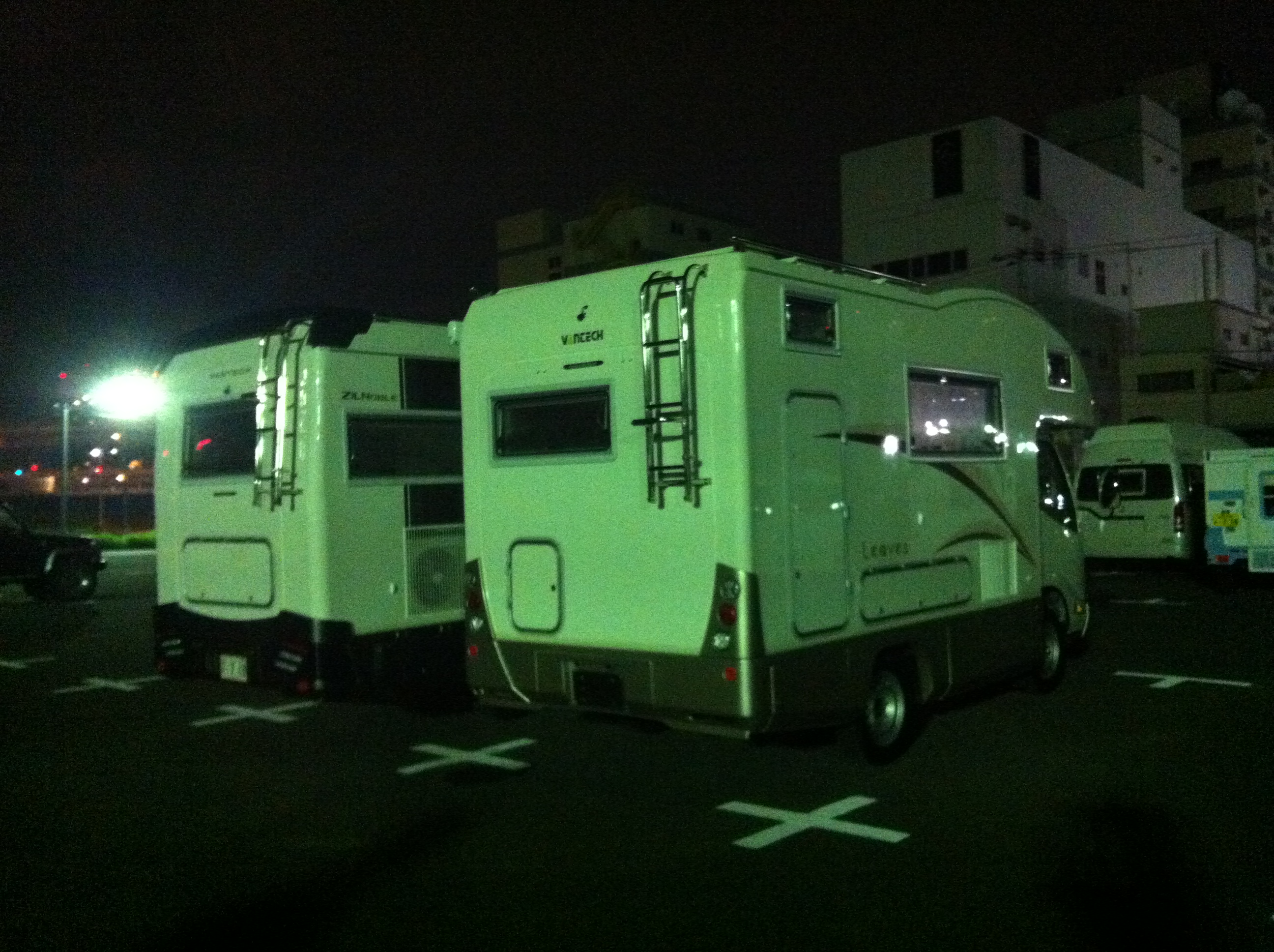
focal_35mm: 35
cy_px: 476
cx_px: 637
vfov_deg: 40.6
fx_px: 1286
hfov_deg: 52.7
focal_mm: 3.85
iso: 1000
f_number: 2.8
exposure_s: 1/15
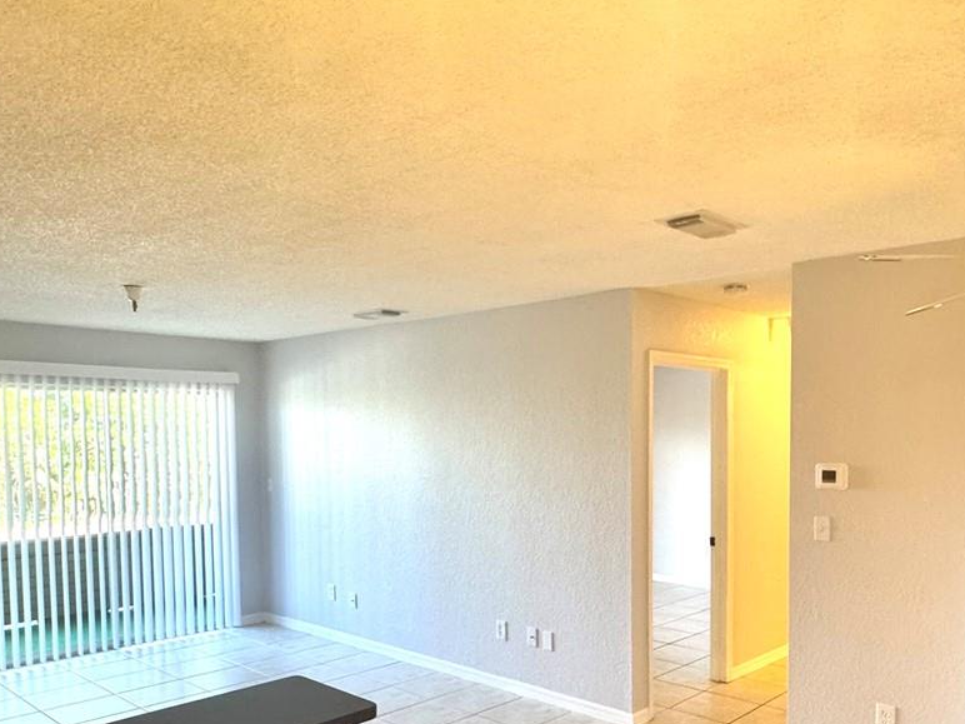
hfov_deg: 61.1
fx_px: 808
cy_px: 481
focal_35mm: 29
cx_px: 584
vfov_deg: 47.5
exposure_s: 1/120
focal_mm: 2.22
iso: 250
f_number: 2.2
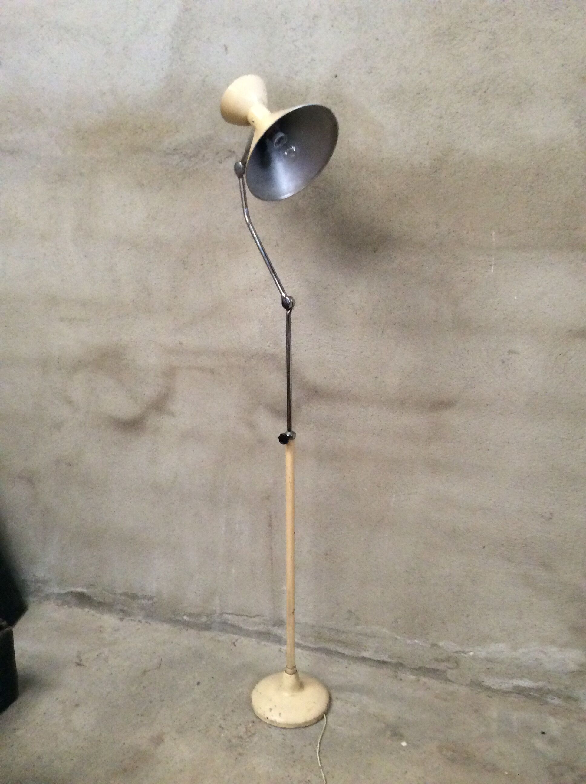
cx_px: 293
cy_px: 392
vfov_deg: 56.9
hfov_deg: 44.1
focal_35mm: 32
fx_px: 724
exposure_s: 1/17
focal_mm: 3.3
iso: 320
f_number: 2.4
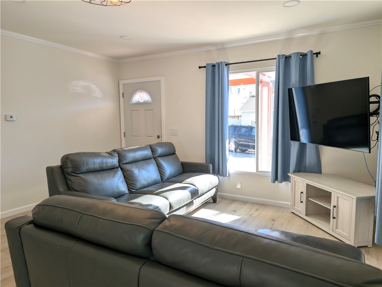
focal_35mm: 24
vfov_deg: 56.9
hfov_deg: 71.5
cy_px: 144
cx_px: 191
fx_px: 265
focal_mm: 6.9
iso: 45
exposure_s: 1/90
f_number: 1.68
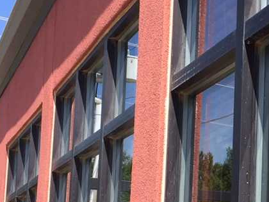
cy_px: 203
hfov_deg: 20.2
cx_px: 309
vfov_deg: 15.8
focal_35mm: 92
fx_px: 715
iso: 32
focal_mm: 4.15
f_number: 2.2
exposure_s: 1/964
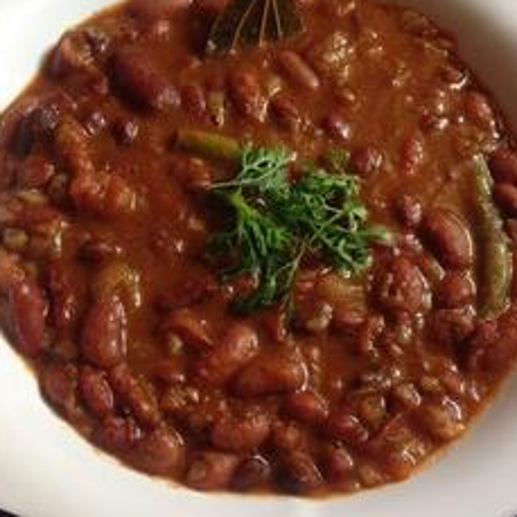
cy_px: 268
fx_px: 828
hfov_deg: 34.7
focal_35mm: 49
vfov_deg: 34.7
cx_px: 243
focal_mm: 4.12
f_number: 2.4
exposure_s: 1/30
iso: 50
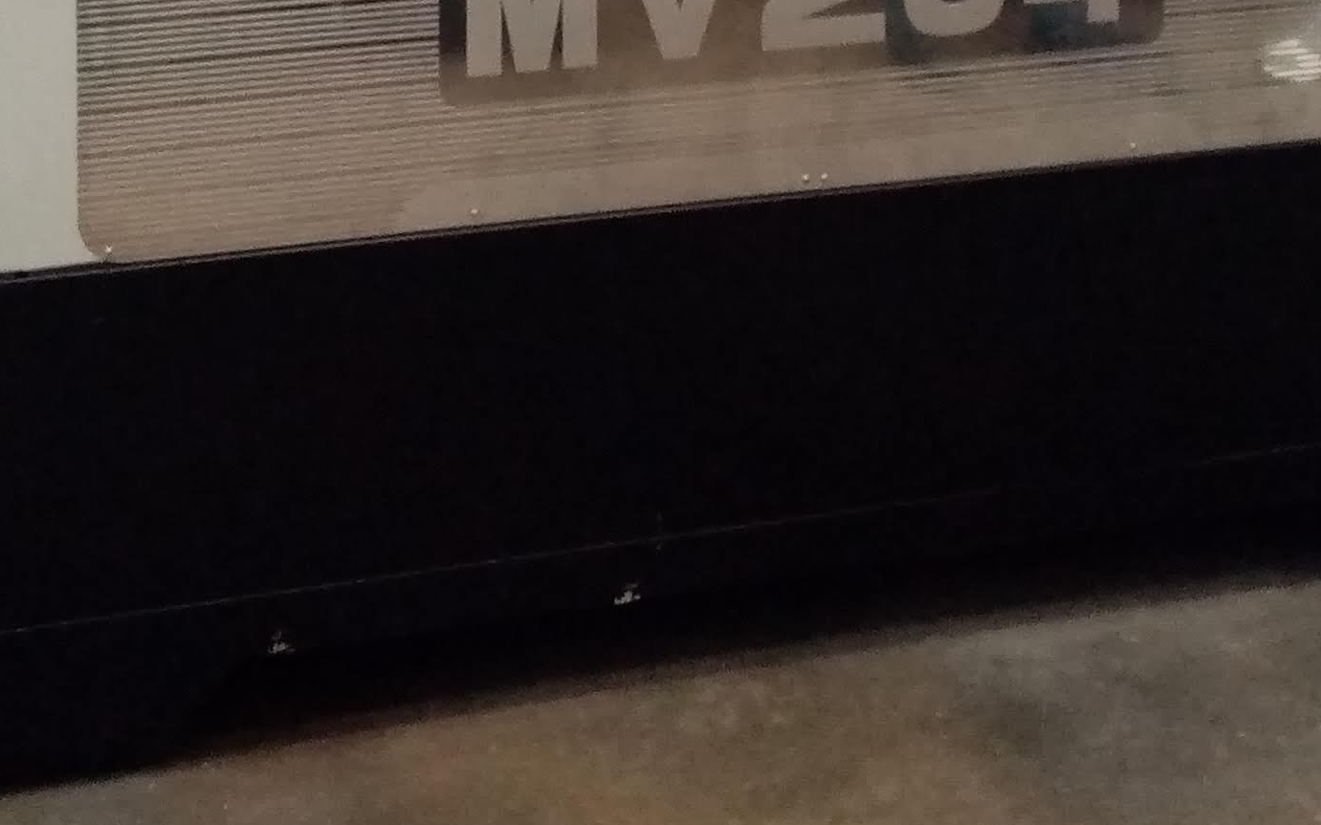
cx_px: 358
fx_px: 2988
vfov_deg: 14.2
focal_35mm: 83
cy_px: -592
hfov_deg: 24.7
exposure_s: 1/25
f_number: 1.8
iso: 596
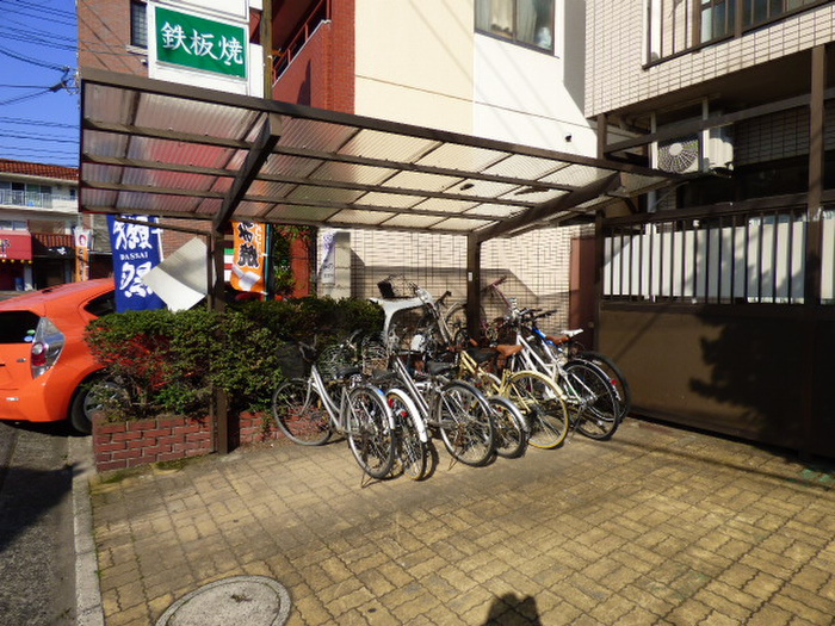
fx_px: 482
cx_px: 418
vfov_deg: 66.0
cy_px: 313
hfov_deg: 81.7
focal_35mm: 20
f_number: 2.8
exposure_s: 1/1600
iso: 100
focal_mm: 3.58
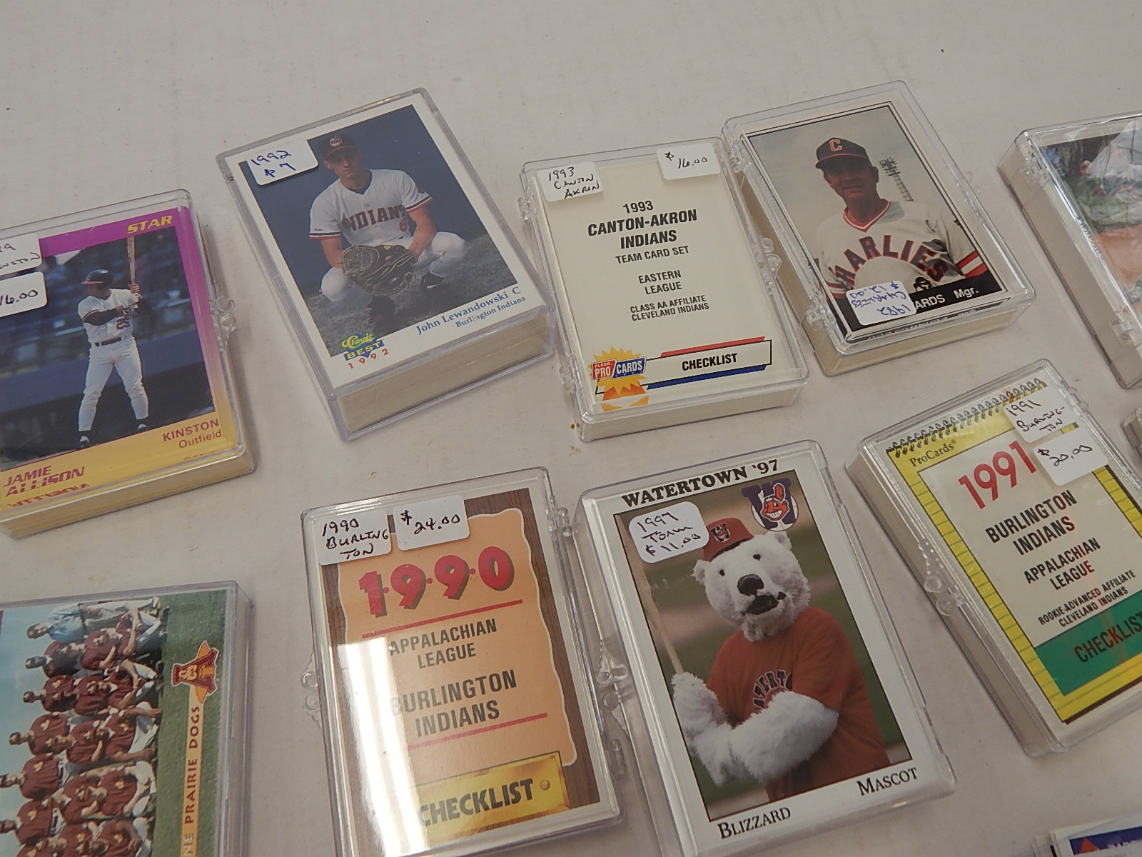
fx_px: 924
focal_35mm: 28
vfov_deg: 49.7
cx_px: 571
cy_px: 428
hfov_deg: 63.4
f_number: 3.2
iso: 125
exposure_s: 1/60
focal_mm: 5.1
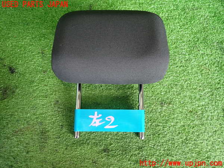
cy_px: 84
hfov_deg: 69.4
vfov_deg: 54.9
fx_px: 162
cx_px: 112
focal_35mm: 25
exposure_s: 1/30
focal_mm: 4.5
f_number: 2
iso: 250
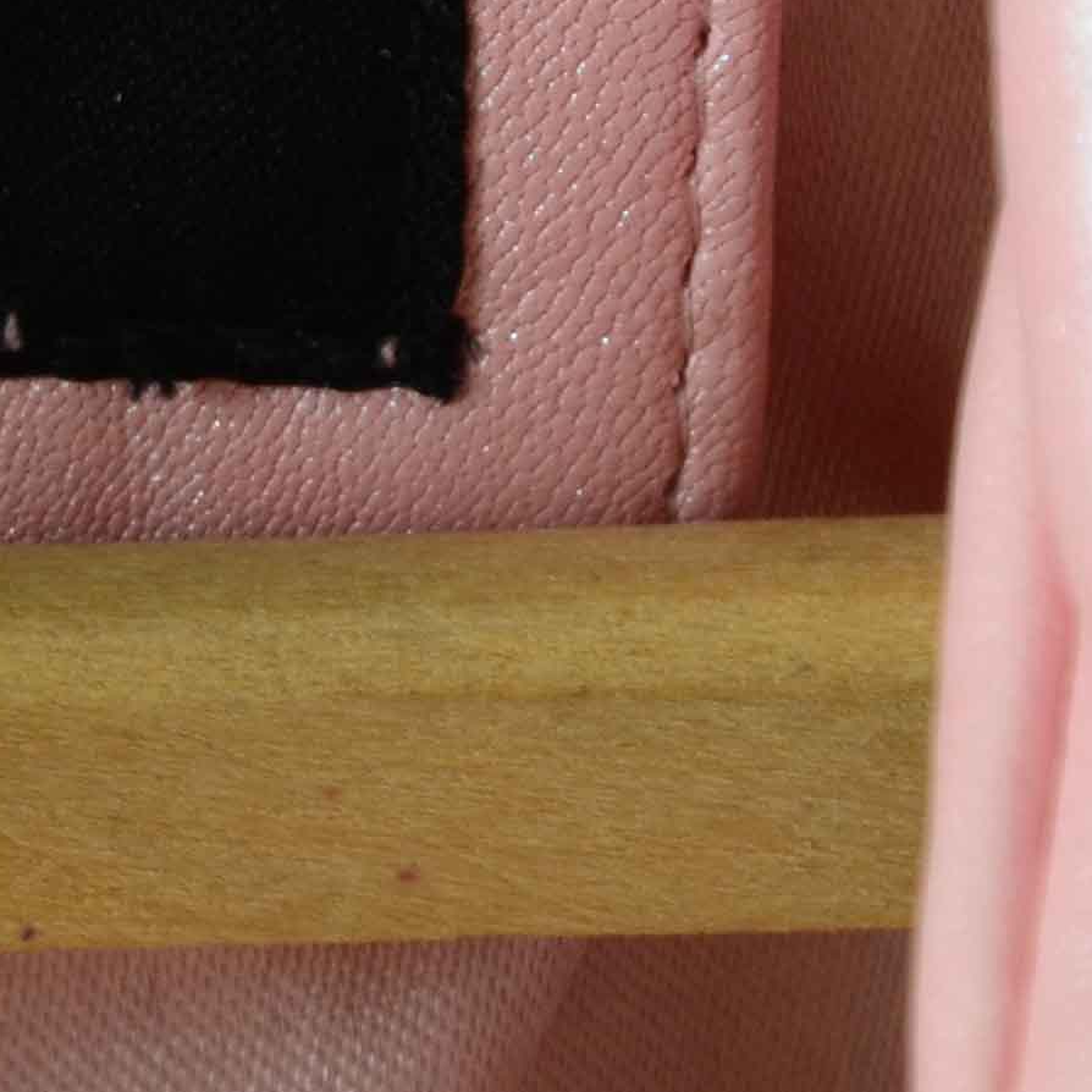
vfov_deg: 2.9
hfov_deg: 2.9
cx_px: -928
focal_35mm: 596
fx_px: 21284
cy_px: -238
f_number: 9
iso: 200
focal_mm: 85
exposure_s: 1/160
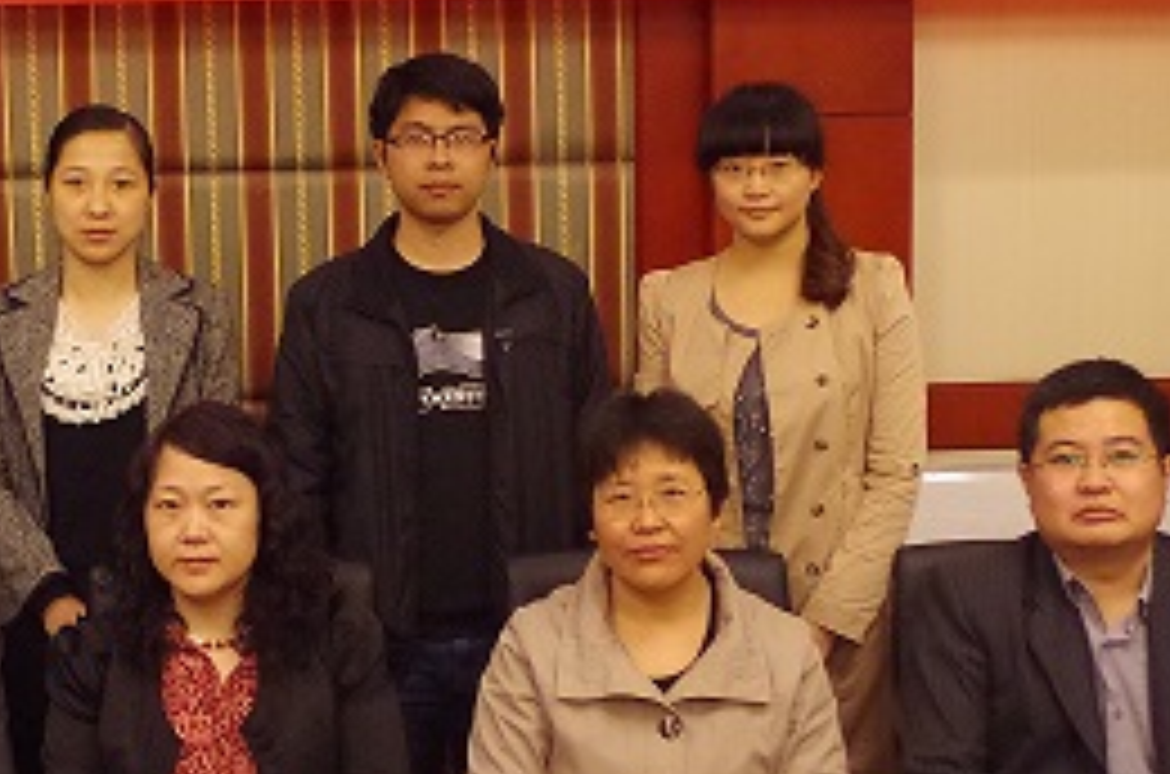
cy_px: 382
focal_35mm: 64
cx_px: 274
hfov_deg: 30.9
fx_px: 2075
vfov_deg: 21.1
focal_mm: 18
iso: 3200
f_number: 4.5
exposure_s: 1/80
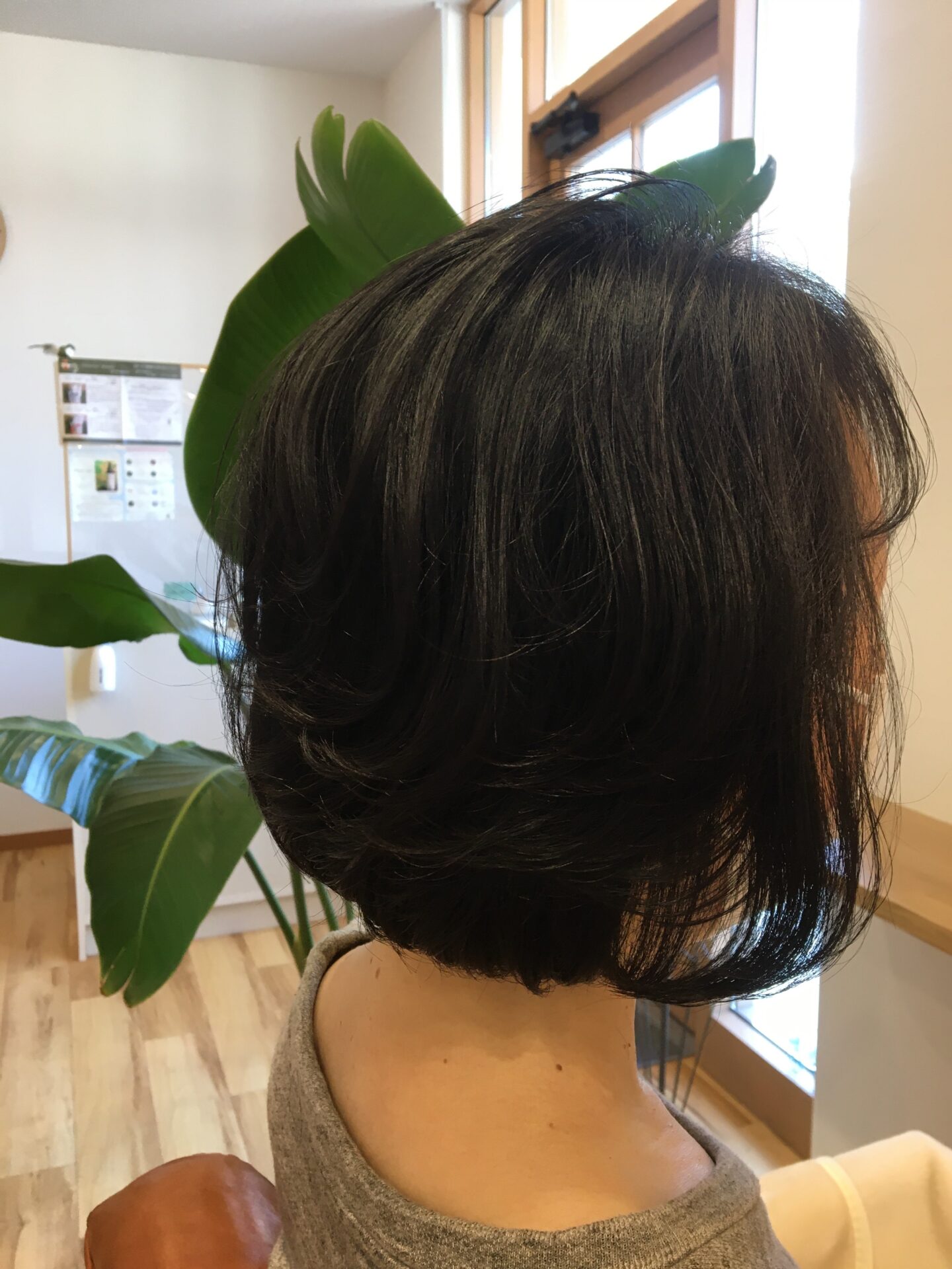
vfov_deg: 61.7
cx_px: 476
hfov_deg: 48.2
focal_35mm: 29
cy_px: 634
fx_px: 1063
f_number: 2.2
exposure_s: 1/30
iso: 32
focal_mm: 4.15
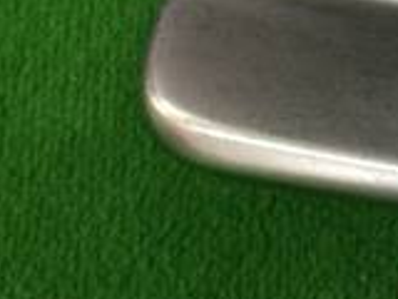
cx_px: 634
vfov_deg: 11.8
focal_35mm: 124
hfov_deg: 14.6
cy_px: 297
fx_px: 1426
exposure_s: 1/30
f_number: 2.4
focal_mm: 3.3
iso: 80
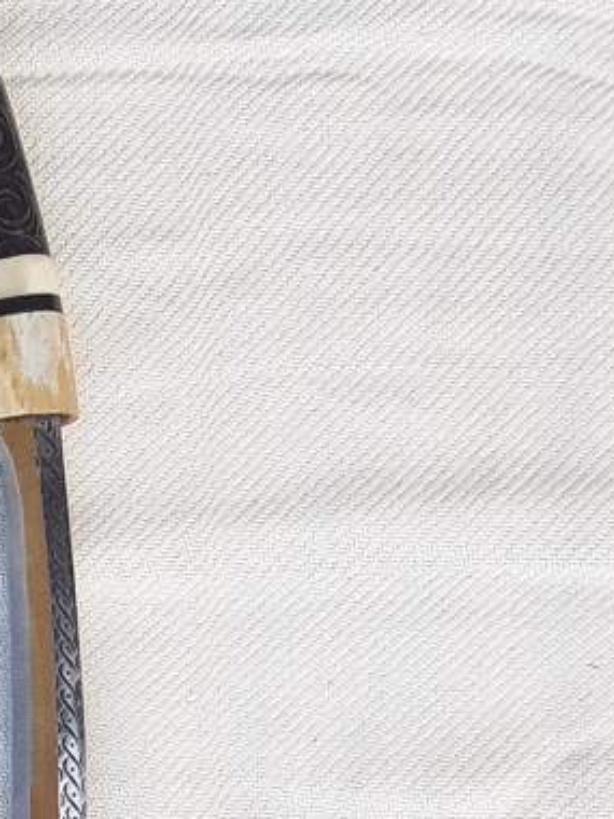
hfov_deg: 16.7
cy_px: 907
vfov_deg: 22.5
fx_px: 1939
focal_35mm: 82
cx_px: -248
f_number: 1.7
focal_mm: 4.3
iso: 40
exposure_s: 1/336
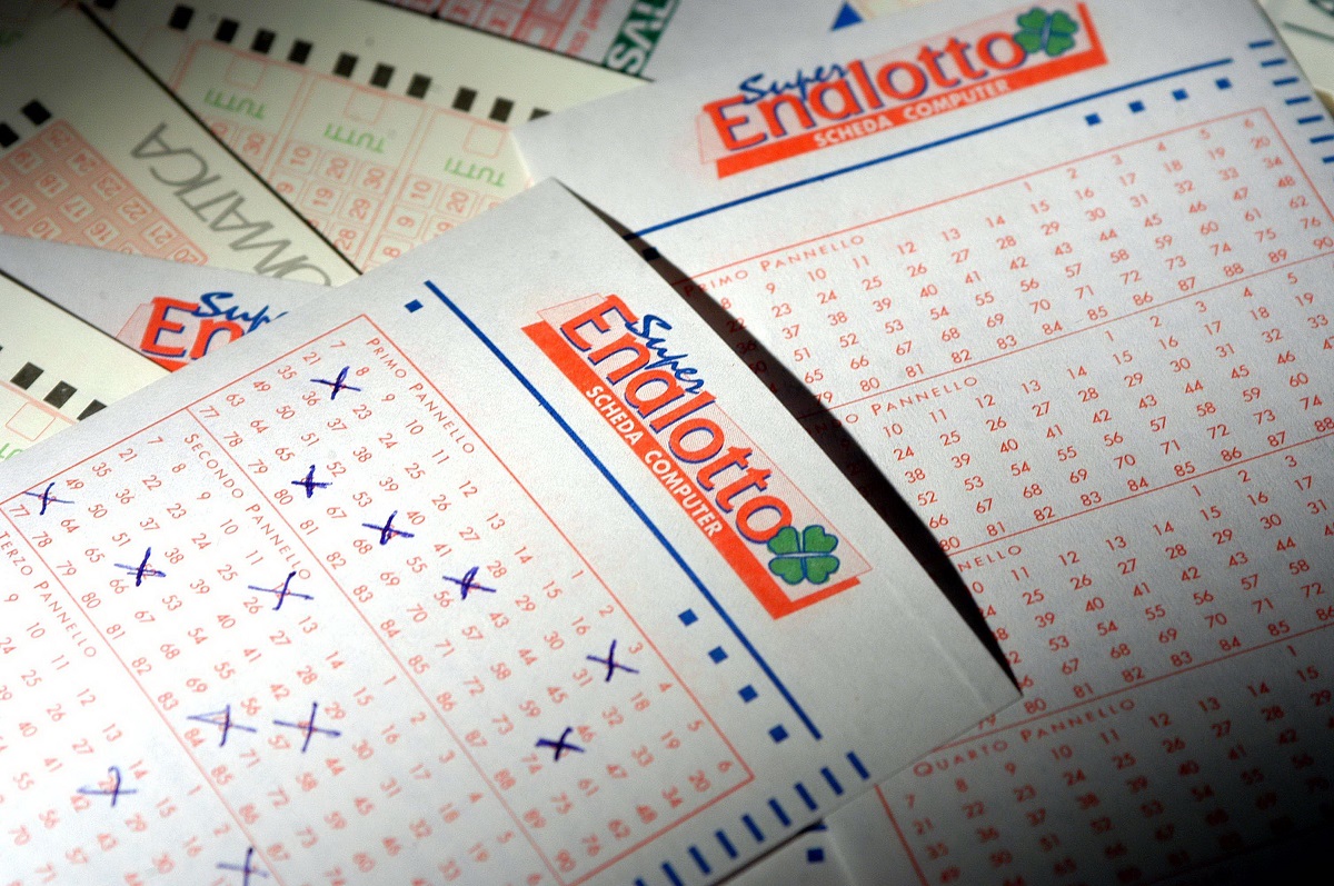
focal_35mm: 105
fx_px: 3886
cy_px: 443
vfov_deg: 13.0
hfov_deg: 19.5
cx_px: 667
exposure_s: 1/80
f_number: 6.3
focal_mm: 70
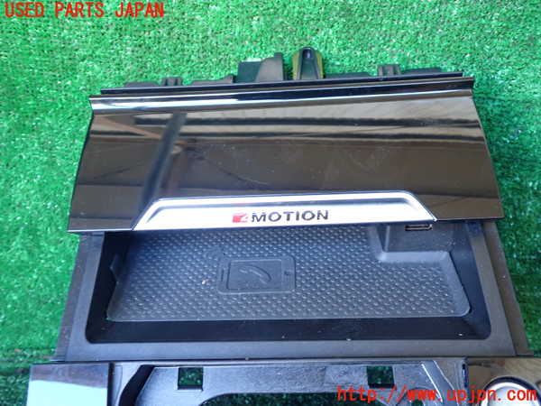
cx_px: 270
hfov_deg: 60.0
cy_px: 203
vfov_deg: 46.8
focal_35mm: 30
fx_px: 469
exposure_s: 1/30
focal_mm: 5.4
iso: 320
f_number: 2.3
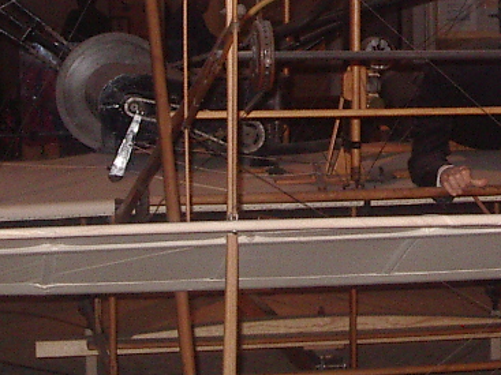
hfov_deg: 13.5
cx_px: 437
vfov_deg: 10.1
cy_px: -27
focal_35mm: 145
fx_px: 2098
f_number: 3
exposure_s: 1/60
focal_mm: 7.8
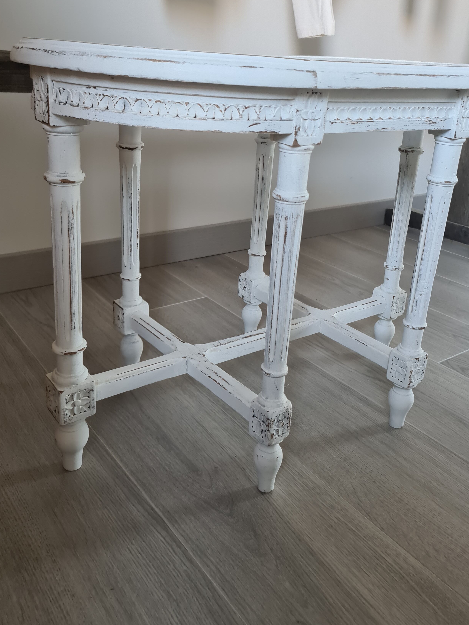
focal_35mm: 32
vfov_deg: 56.4
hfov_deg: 44.2
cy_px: 254
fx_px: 578
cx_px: 226
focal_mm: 5.4
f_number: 1.8
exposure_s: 1/50
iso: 250
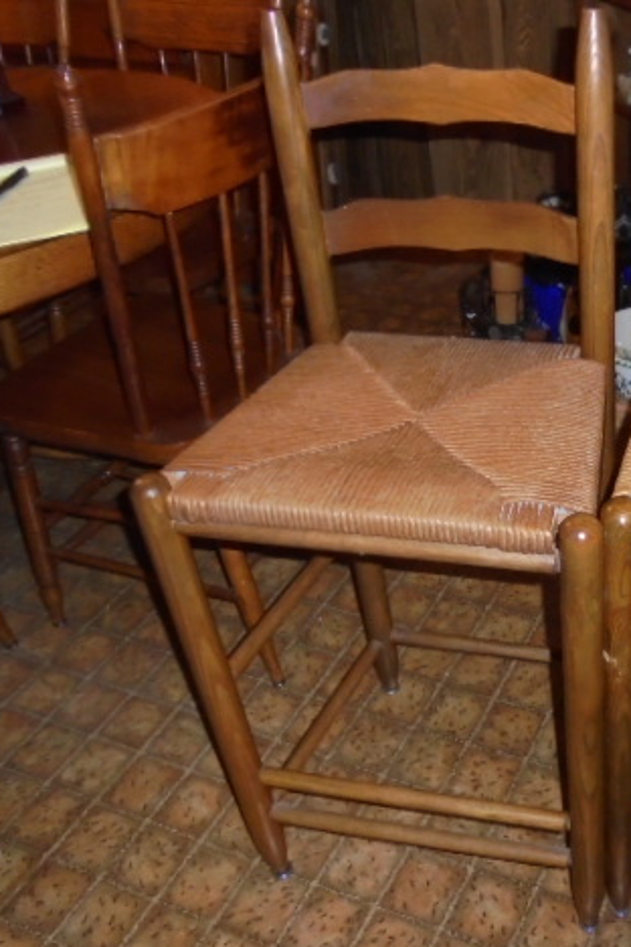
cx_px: 584
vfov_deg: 51.9
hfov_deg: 33.7
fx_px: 973
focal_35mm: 37
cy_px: 469
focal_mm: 4.6
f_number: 3.5
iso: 400
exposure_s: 1/30
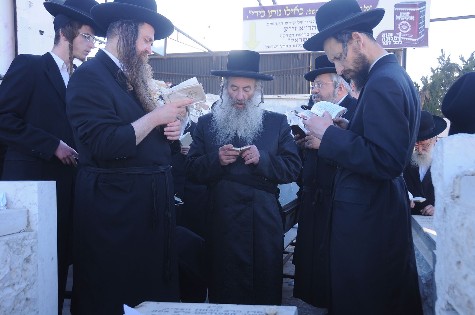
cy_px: 158
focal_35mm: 36
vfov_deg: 36.8
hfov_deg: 53.2
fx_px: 474
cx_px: 238
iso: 320
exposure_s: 1/250
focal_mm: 24
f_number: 4
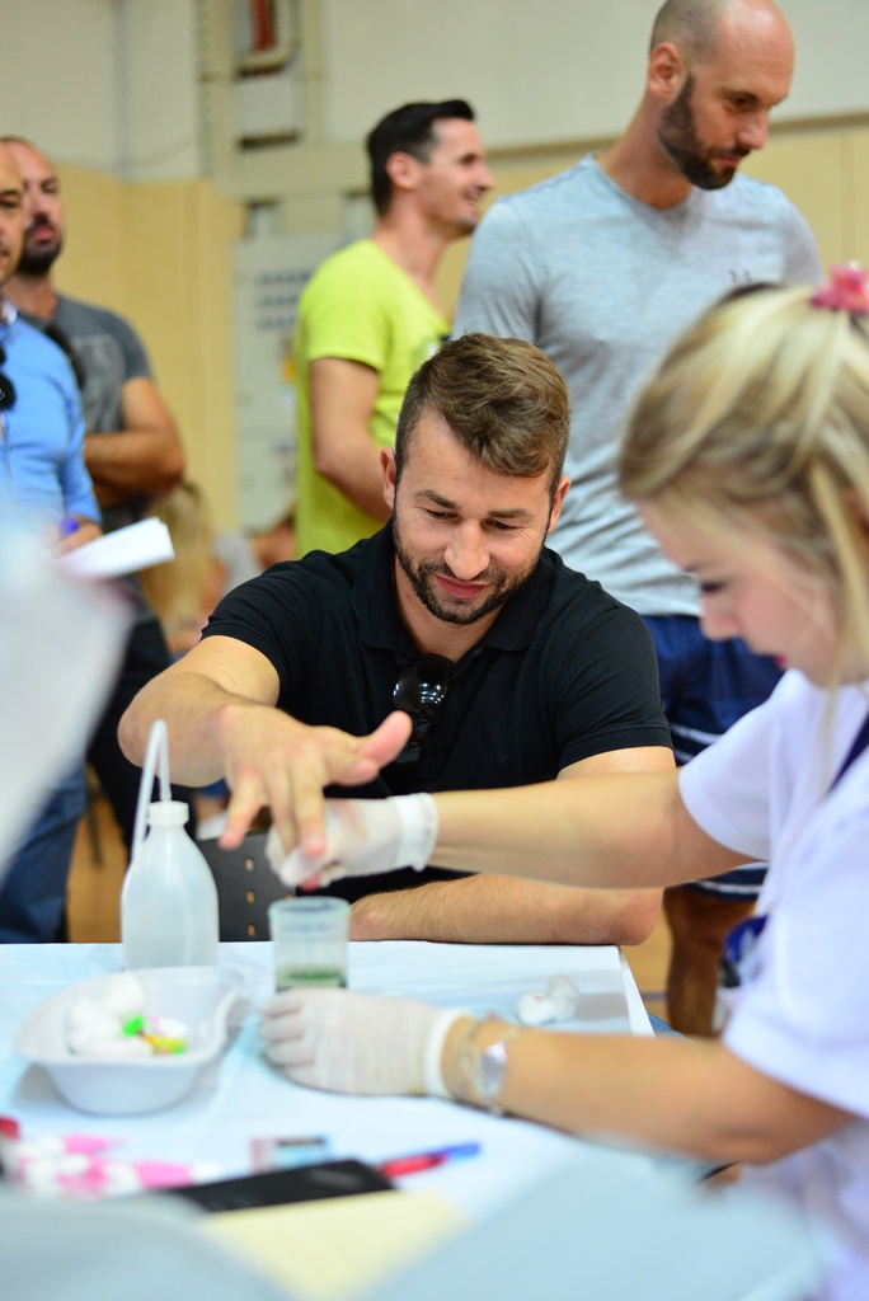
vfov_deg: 39.6
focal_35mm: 50
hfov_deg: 27.0
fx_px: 1808
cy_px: 650
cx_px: 434
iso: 1600
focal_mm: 50
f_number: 2.2
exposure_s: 1/320
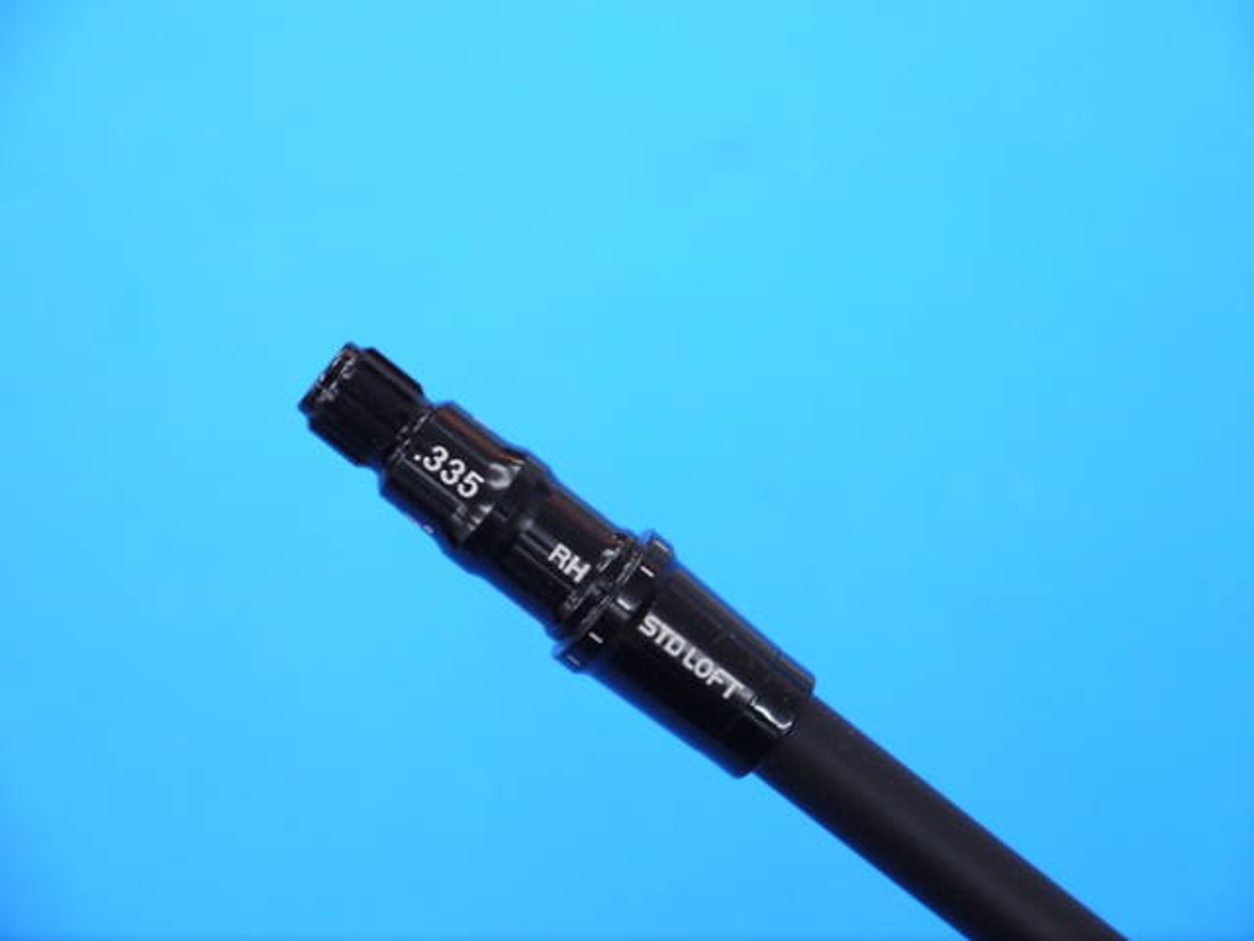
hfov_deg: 23.3
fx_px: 3043
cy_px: 470
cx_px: 627
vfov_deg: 17.6
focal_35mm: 84
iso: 640
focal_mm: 42
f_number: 5.6
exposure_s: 1/80
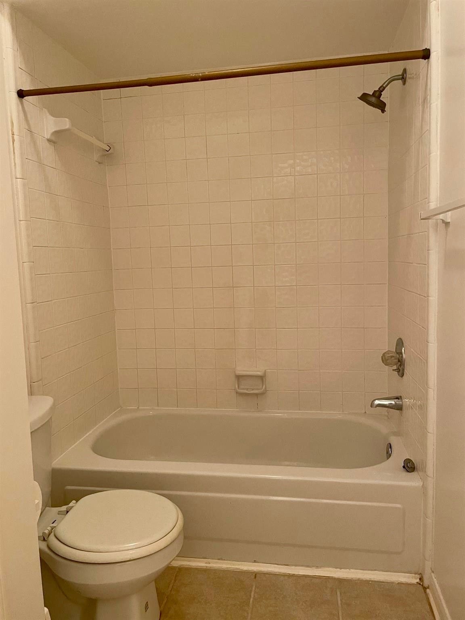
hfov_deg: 53.1
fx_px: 466
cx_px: 232
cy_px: 310
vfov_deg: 67.3
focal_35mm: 26
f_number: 1.6
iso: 250
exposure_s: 1/60
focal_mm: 4.2
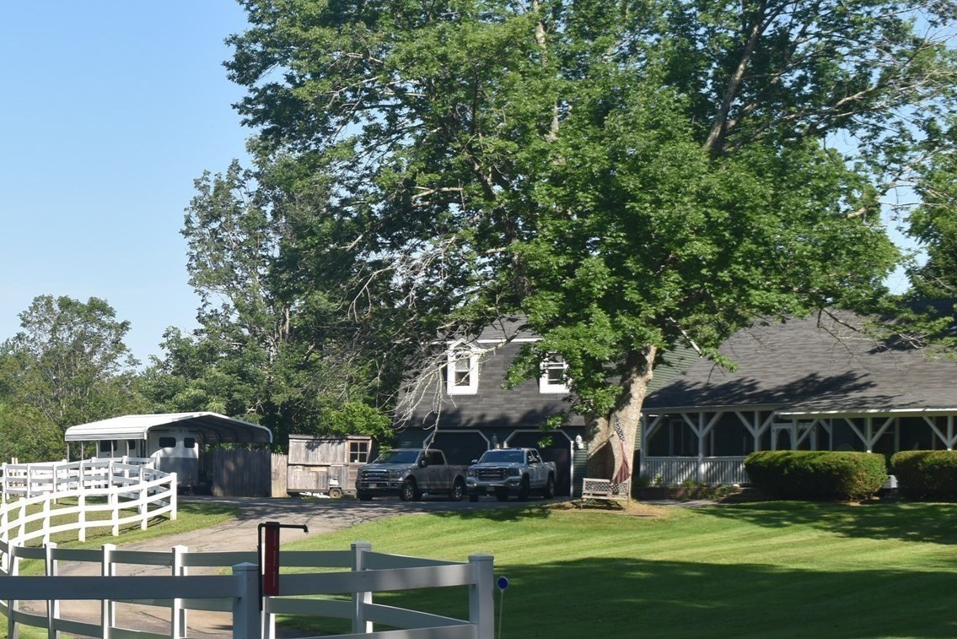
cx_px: 154
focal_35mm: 84
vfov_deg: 16.3
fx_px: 2231
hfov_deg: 23.7
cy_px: 356
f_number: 9
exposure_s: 1/320
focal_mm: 31
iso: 200
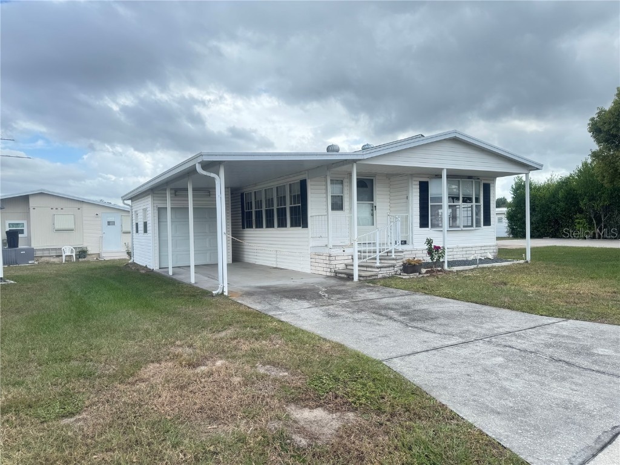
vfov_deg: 56.8
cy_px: 232
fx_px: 430
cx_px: 310
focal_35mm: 24
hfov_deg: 71.6
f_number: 1.78
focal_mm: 6.76
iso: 80
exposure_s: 1/1524
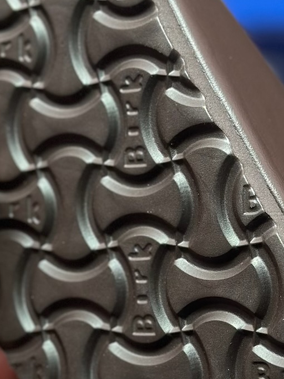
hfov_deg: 10.3
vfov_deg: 13.7
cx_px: 160
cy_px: 226
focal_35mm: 144
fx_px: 1576
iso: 80
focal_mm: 6.86
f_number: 1.78
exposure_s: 1/129
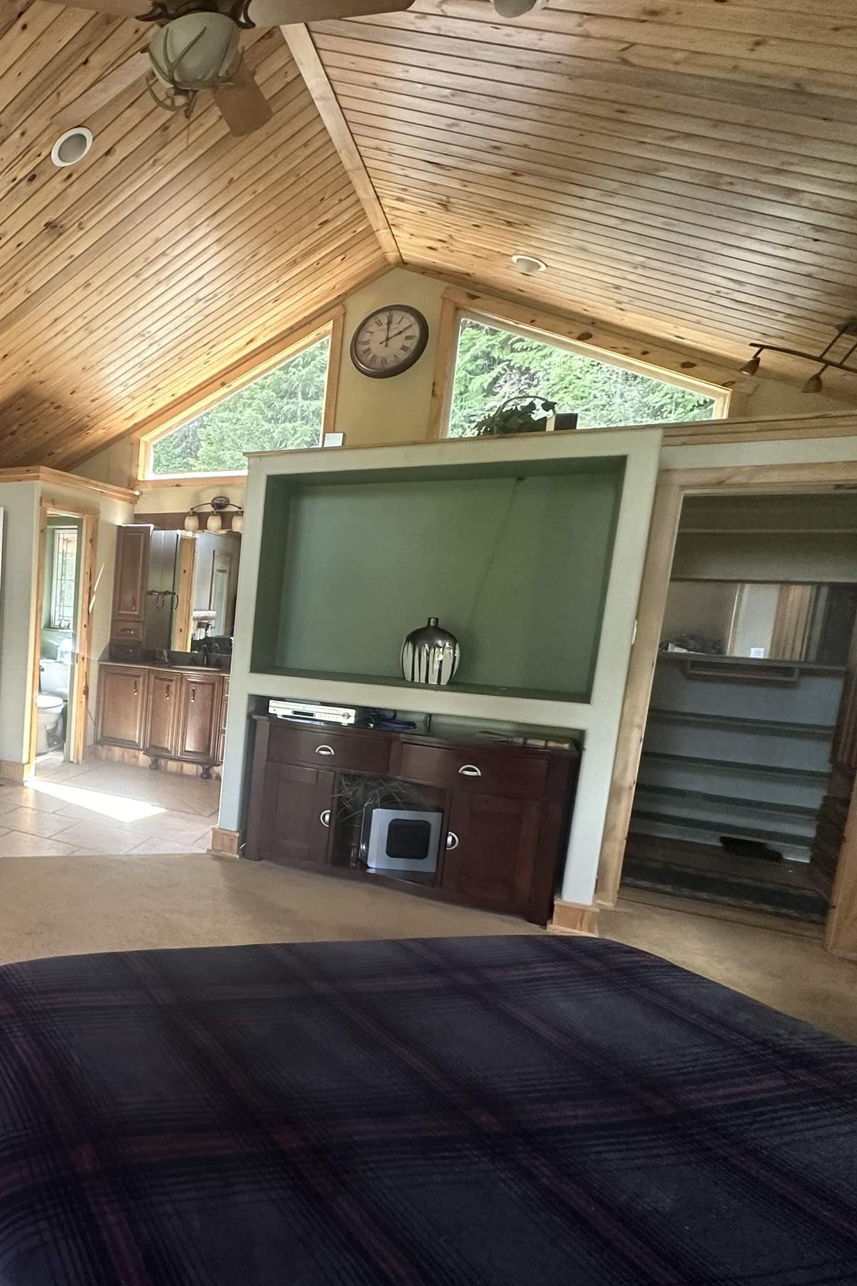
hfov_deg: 46.2
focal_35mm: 22
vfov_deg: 78.5
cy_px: 691
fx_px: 786
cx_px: -33
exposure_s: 1/99
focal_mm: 2.22
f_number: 2.2
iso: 250
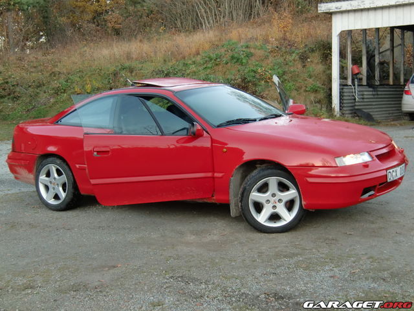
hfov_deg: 34.9
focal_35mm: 55
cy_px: 156
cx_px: 207
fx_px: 658
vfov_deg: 26.6
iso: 160
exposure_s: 1/60
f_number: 4.2
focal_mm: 9.8
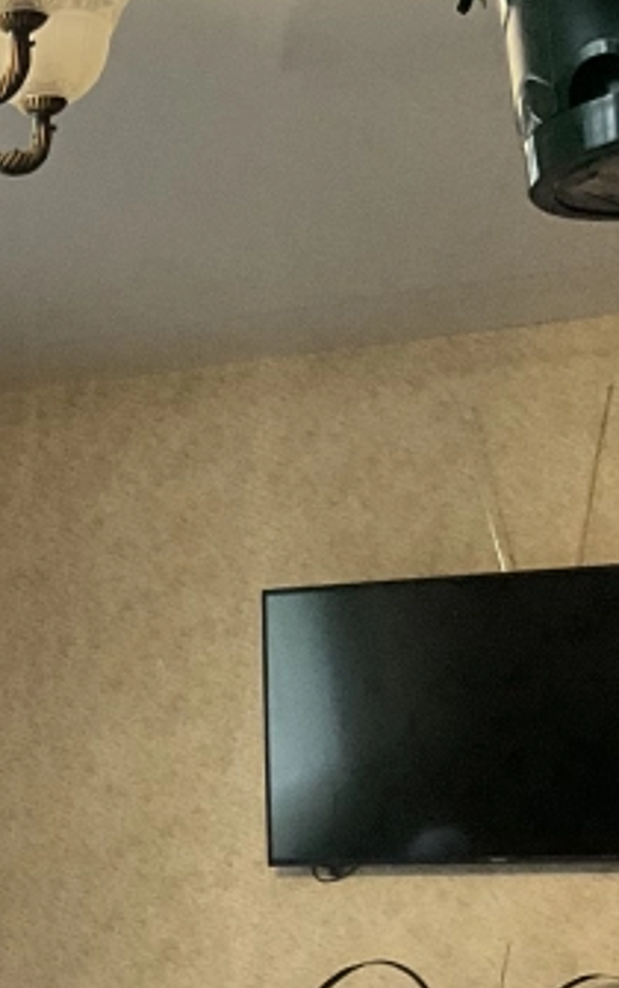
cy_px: 1265
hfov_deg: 12.6
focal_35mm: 99
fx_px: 2666
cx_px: -286
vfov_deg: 19.4
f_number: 1.8
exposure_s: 1/50
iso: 160
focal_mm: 3
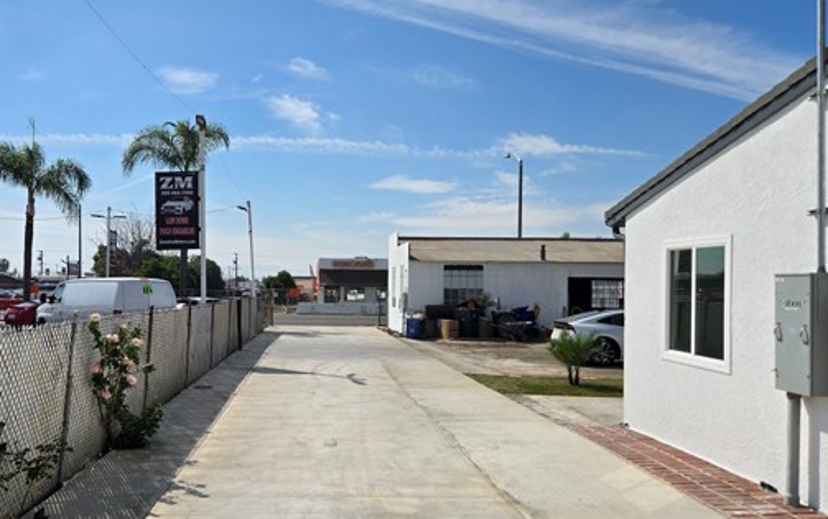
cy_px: 275
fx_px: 700
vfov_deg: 40.6
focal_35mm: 31
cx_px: 326
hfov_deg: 60.6
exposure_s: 1/4364
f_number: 1.8
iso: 25
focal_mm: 5.4
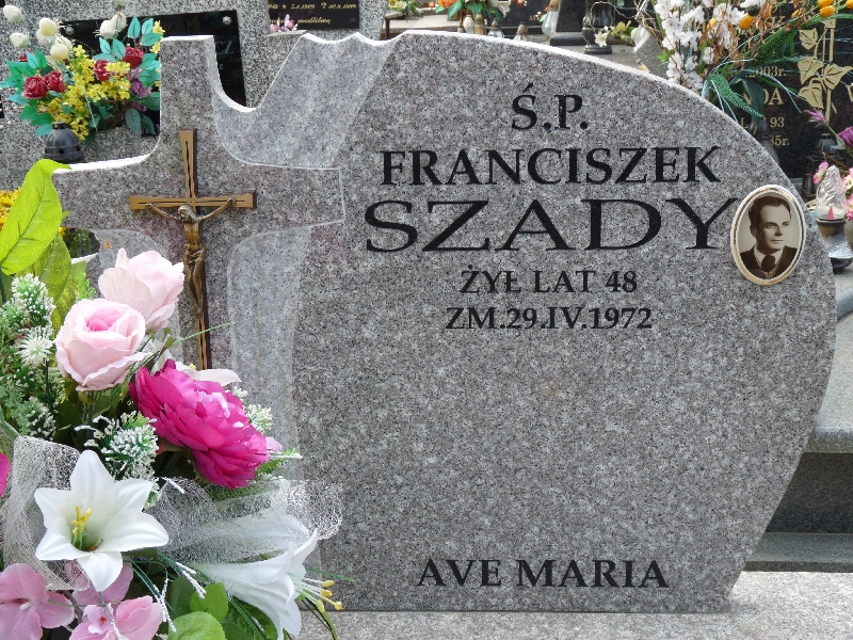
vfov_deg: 25.7
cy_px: 320
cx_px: 426
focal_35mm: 57
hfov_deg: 33.8
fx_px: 1405
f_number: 4
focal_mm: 10.1
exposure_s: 1/160
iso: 100
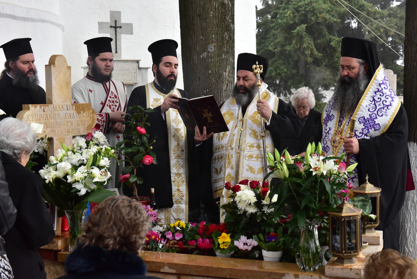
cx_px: 208
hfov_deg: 36.2
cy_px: 140
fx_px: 637
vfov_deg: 24.6
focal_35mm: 55
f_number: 8
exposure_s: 1/1250
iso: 4000
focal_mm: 55
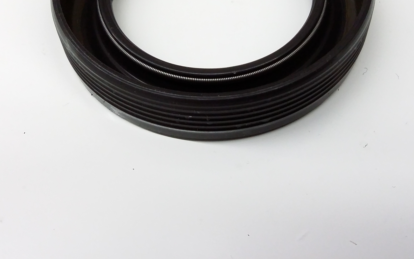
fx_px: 542
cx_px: 204
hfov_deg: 41.8
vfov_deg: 26.3
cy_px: 49
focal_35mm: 48
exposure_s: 1/17
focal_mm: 3.4
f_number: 2.4
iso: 160
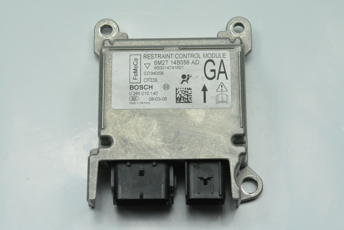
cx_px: 172
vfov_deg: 17.5
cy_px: 115
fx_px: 746
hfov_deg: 26.0
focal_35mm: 78
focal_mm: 52
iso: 6400
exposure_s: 1/1000
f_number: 16
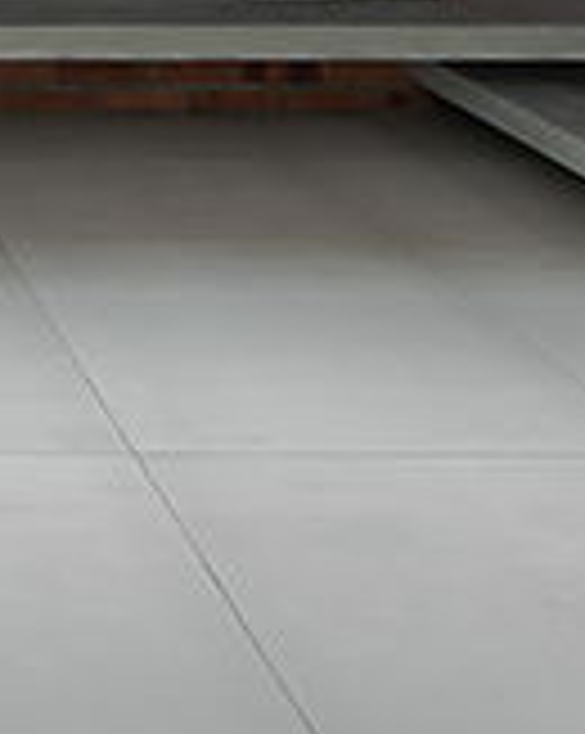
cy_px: -376
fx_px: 1431
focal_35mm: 66
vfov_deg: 23.1
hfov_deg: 17.2
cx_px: -572
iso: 200
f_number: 14
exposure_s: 1
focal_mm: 14
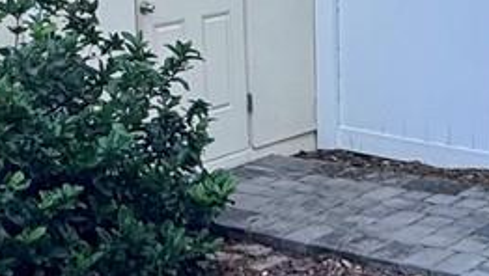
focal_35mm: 93
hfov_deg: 22.8
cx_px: 304
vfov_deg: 13.1
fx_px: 1207
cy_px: 149
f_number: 2.2
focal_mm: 2.22
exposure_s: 1/249
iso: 40
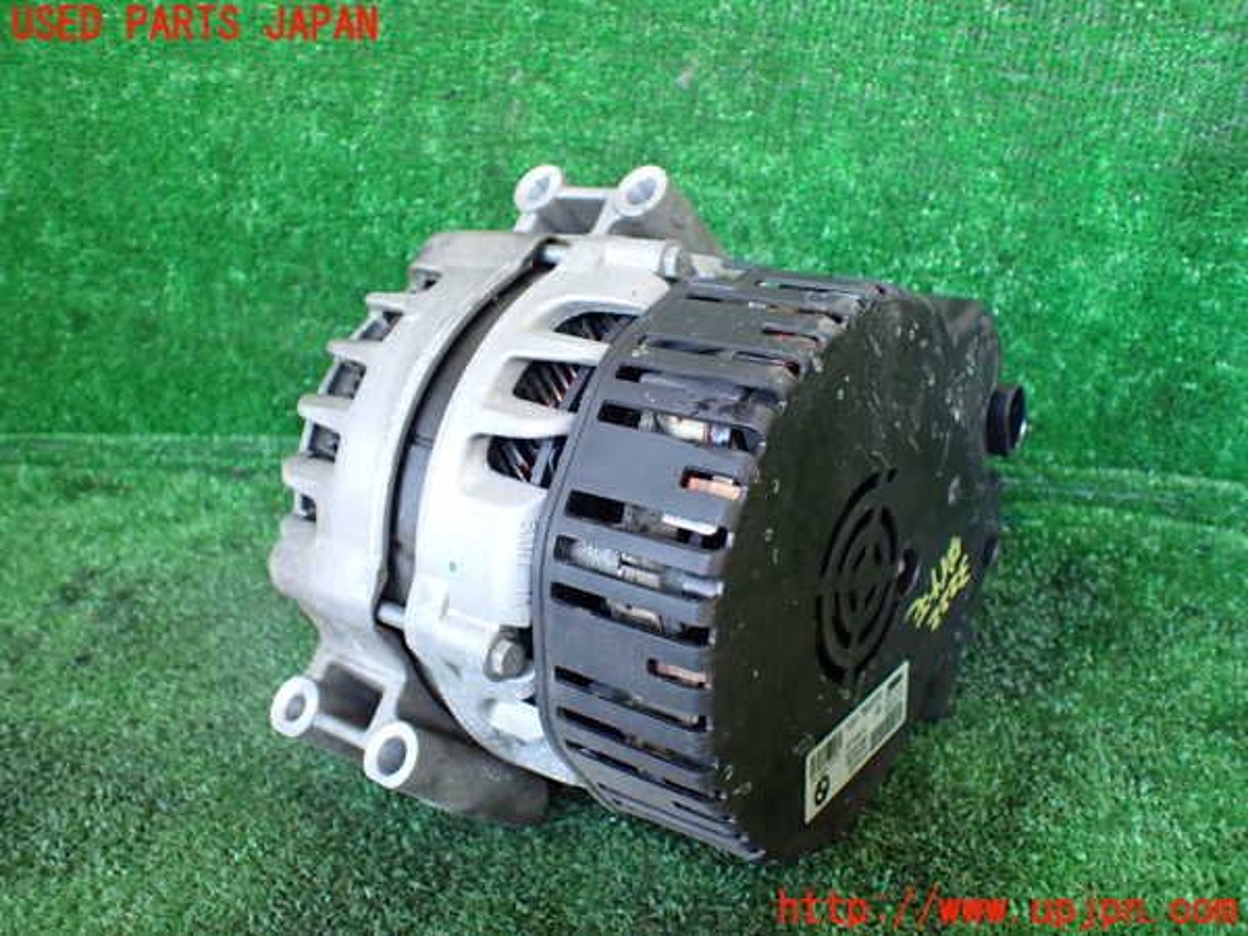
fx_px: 1082
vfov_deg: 46.8
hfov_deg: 60.0
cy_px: 468
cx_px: 624
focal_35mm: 30
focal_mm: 5.4
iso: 800
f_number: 2.3
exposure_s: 1/125
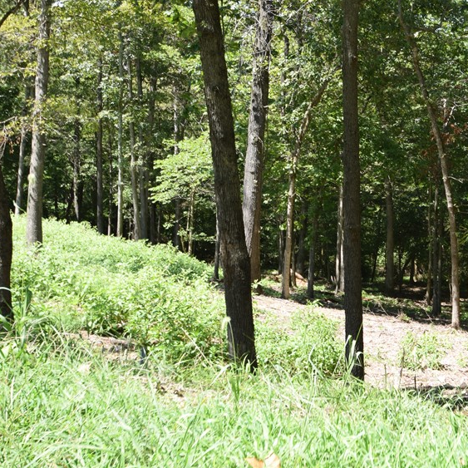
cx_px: 413
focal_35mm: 59
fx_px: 902
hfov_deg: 28.1
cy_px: 192
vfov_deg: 29.0
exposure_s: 1/125
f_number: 5.6
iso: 100
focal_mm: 24
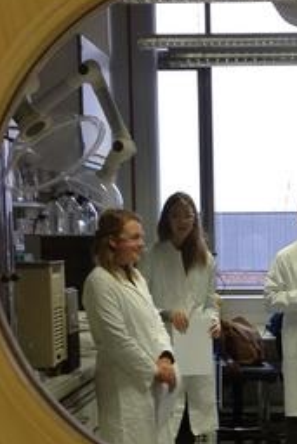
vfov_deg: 21.9
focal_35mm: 92
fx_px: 1137
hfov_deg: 14.7
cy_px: 343
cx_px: 280
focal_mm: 4.28
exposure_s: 1/60
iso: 64
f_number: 2.4
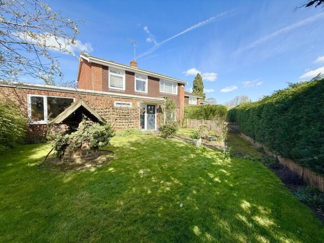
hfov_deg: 102.1
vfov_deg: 85.7
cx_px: 162
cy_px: 122
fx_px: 131
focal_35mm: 14
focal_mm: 2.22
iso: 50
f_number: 2.2
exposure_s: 1/1033
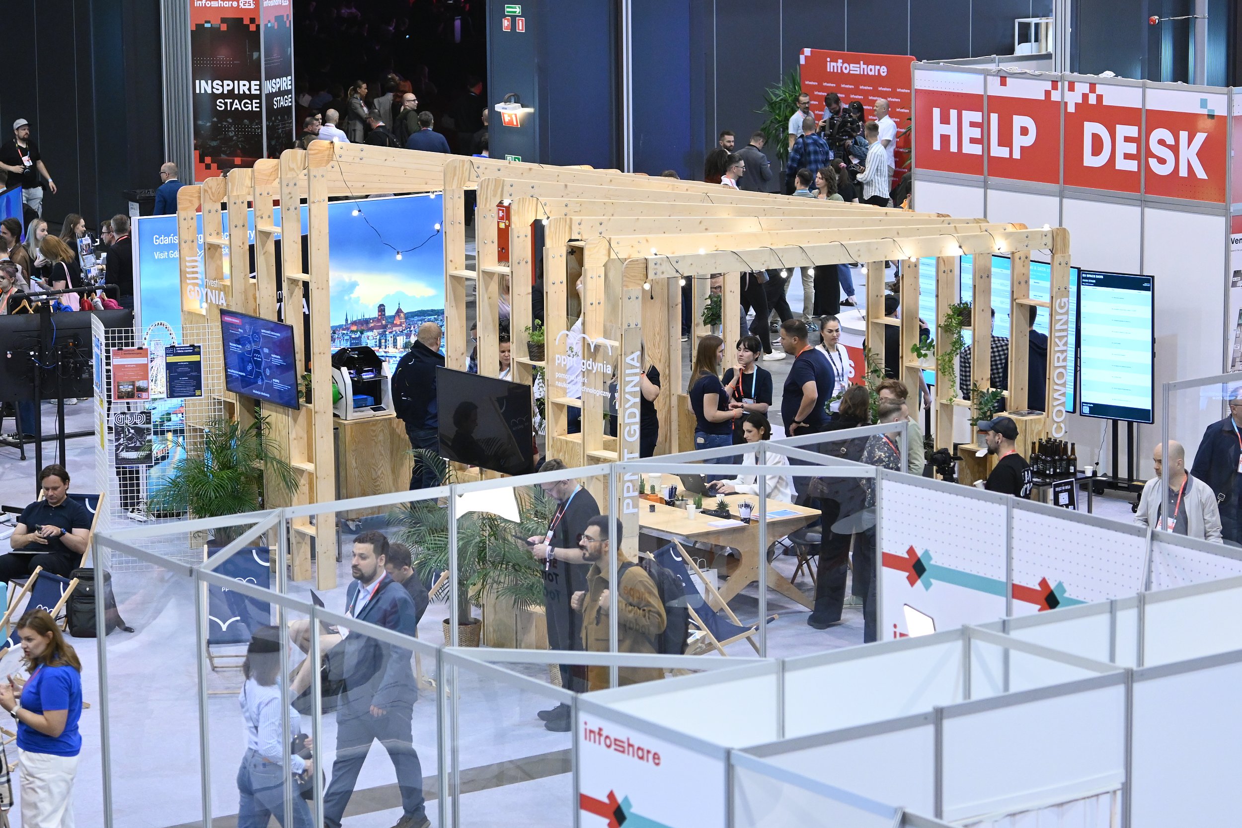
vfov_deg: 13.4
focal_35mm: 102
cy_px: 414
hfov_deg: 20.0
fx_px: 3519
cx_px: 621
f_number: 2.8
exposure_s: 1/250
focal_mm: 68
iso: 2500
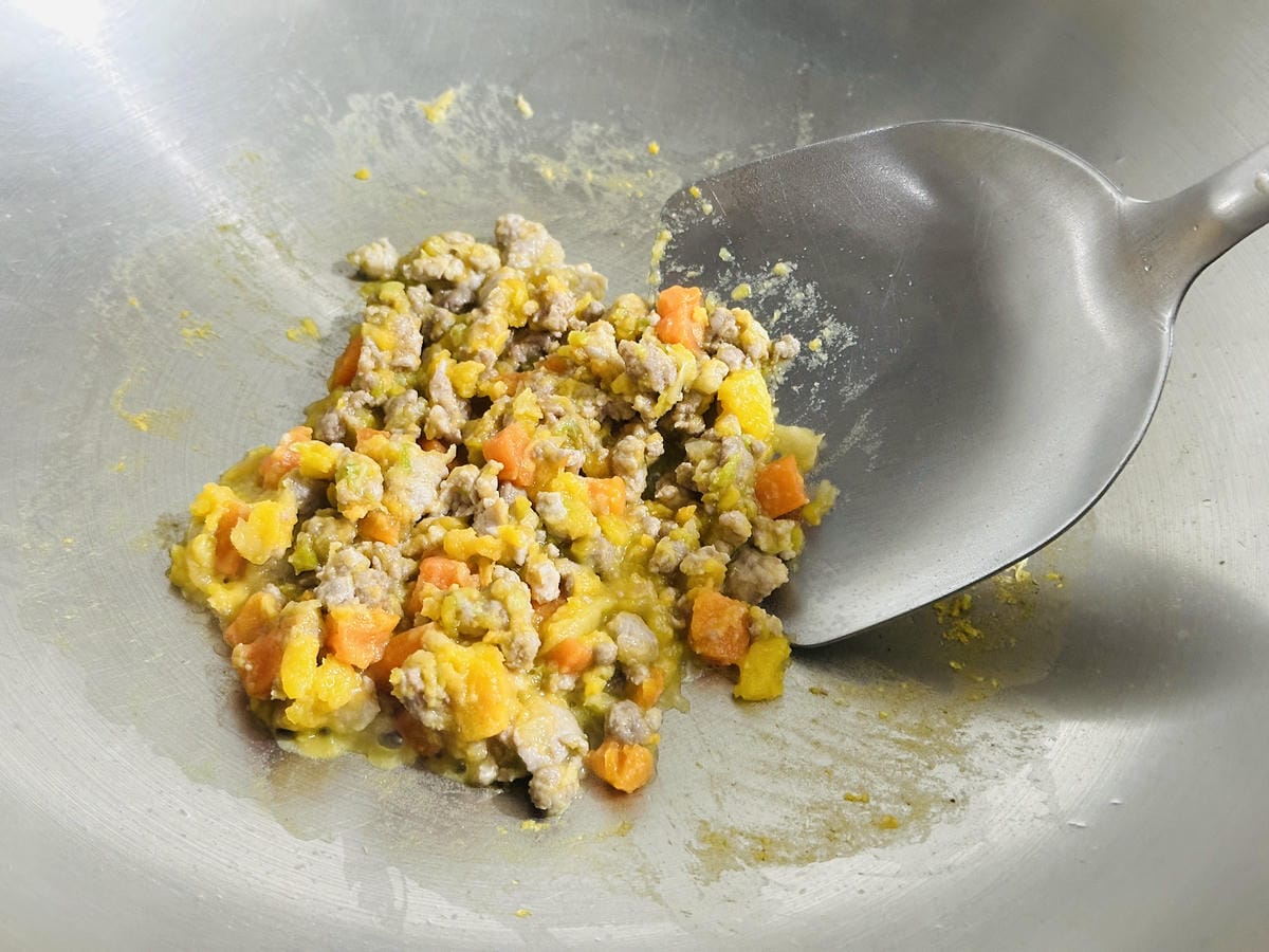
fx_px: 1760
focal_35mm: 48
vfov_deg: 30.3
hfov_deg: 39.7
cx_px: 634
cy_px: 476
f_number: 1.78
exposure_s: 1/30
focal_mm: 6.86
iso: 640
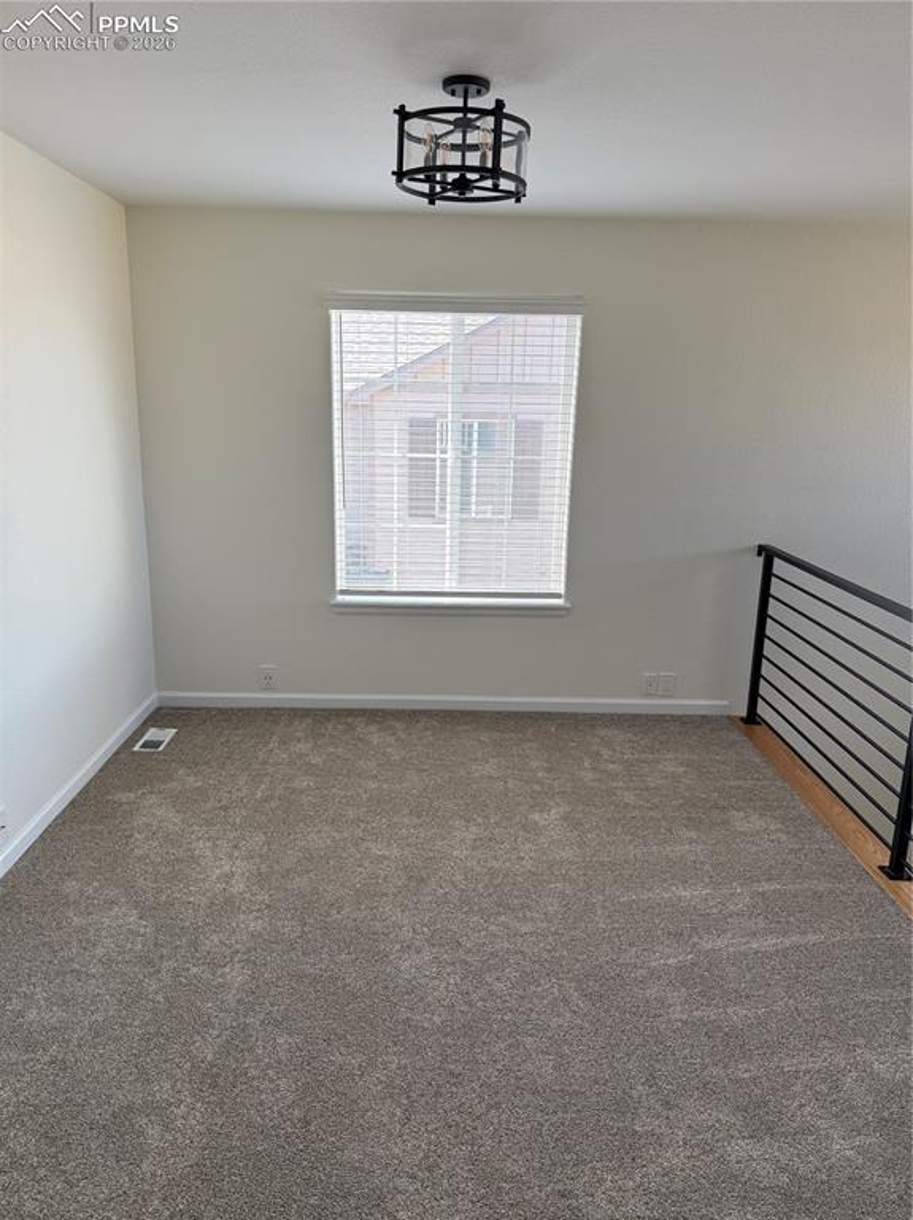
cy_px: 610
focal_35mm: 24
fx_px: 845
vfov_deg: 71.6
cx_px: 456
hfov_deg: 56.8
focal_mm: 6.76
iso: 100
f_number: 1.78
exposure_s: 1/243
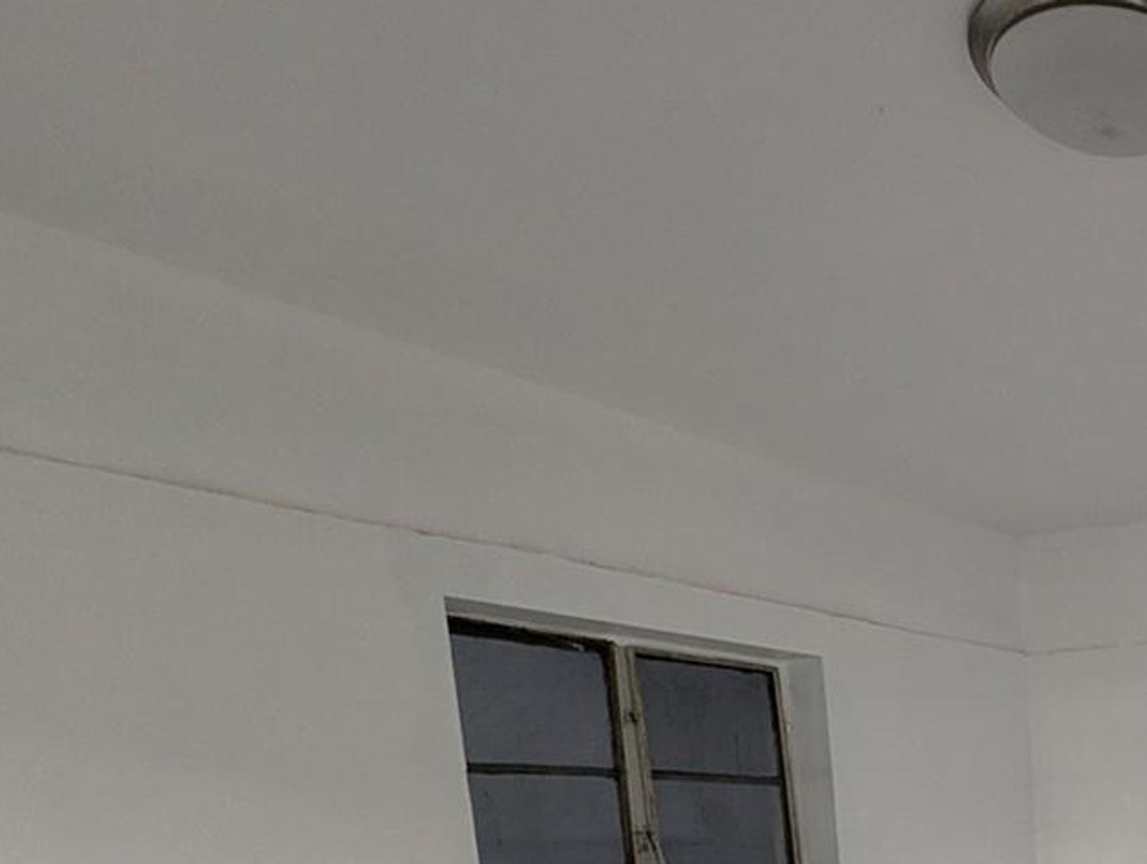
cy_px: 999
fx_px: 1095
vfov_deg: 35.3
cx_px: 1373
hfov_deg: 39.7
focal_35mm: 33
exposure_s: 1/56.6
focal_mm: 1.95
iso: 107
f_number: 2.2
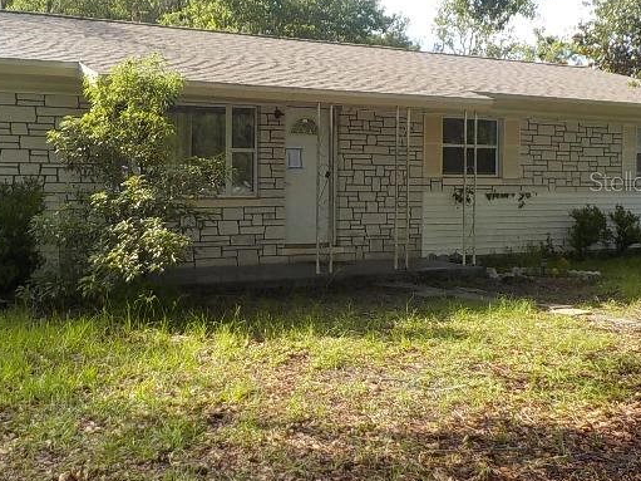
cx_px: 206
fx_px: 870
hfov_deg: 39.9
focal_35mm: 47
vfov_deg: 30.7
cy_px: 181
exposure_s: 1/400
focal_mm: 4.1
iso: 125
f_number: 3.3
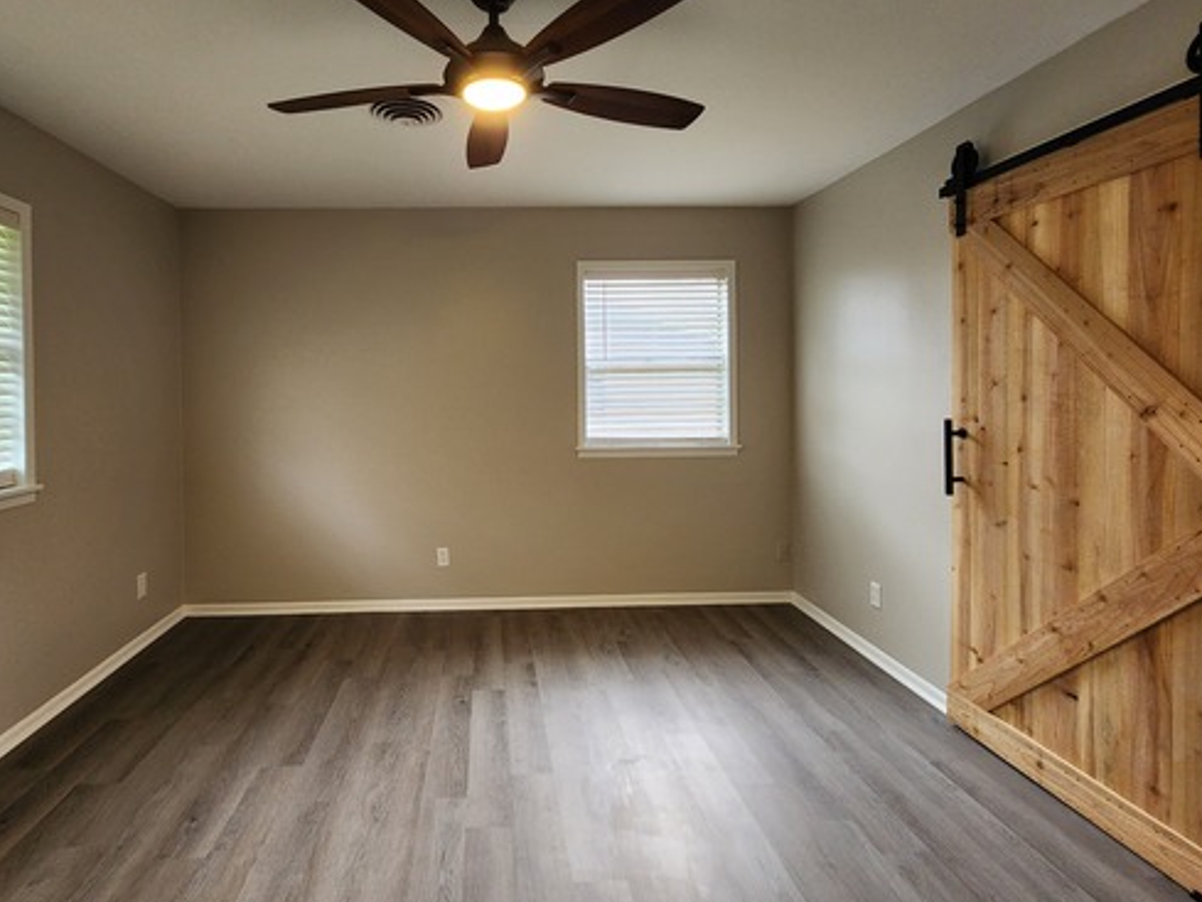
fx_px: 590
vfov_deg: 74.6
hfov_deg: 90.0
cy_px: 408
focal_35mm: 17
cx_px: 489
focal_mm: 2.2
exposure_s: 1/60
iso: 200
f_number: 2.2
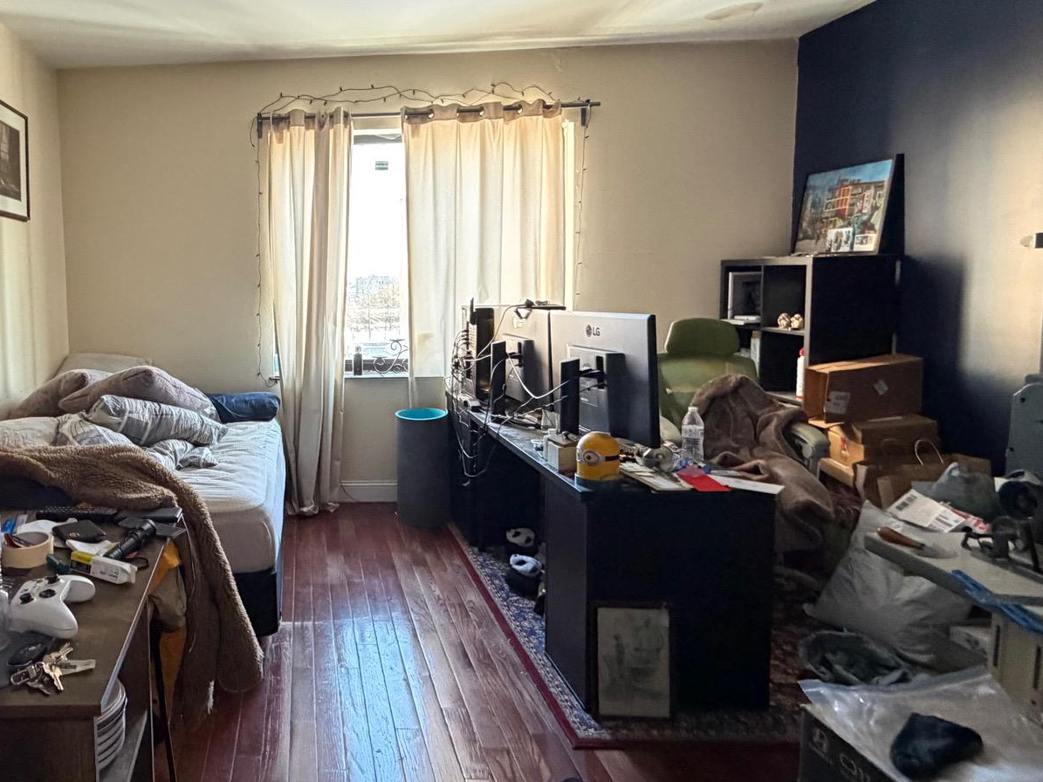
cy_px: 339
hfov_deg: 67.1
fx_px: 723
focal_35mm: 24
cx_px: 261
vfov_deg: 56.6
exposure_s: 1/60
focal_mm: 2.22
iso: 500
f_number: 2.2
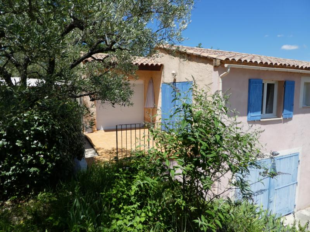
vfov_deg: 56.8
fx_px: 215
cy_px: 116
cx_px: 155
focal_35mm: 24
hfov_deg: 71.6
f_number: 3.3
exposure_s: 1/1000
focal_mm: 4.3
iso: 80
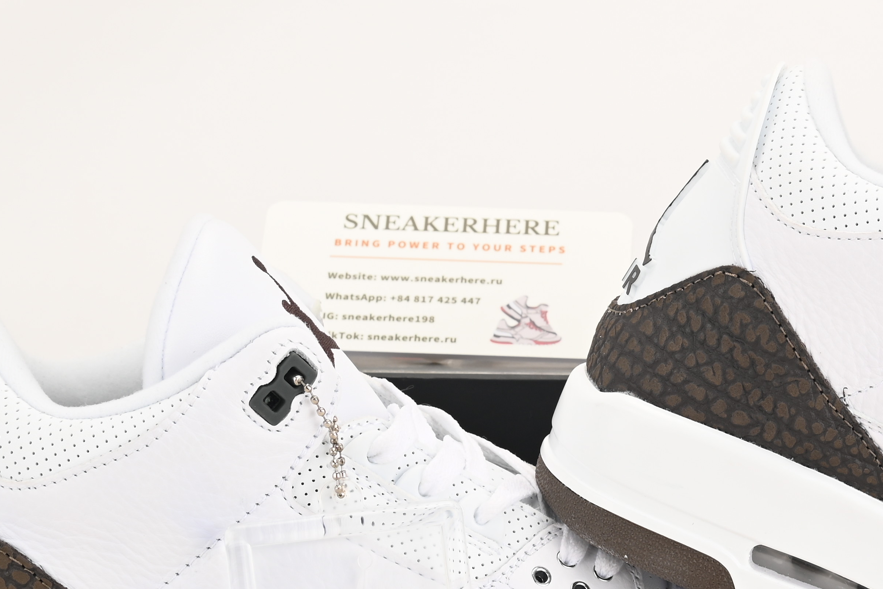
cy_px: 457
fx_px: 2822
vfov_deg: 11.9
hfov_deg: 17.6
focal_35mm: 115
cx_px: 695
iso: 100
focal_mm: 46
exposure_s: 1/200
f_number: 11
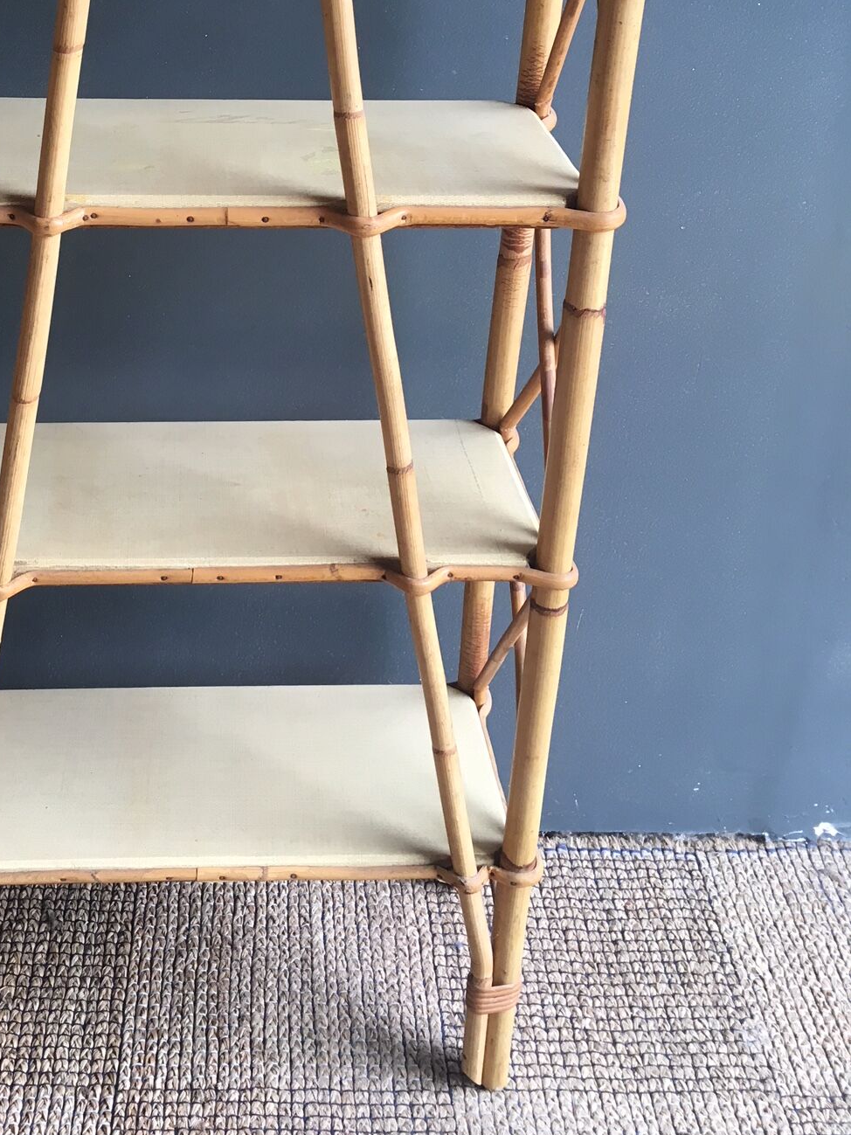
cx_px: 191
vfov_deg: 40.7
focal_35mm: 45
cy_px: 264
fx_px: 1475
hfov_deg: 31.5
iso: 32
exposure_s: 1/33
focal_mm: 4.15
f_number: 2.2
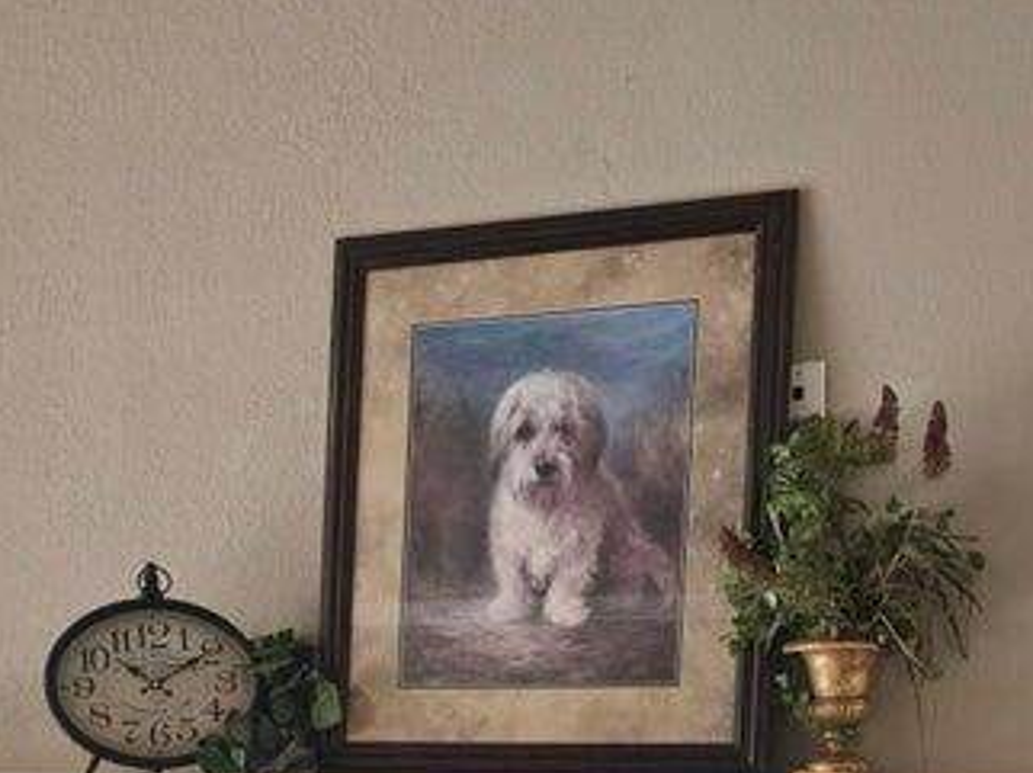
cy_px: 911
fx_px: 1819
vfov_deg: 22.3
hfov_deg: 31.7
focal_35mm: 61
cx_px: 460
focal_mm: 6.3
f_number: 1.7
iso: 100
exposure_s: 1/60.2
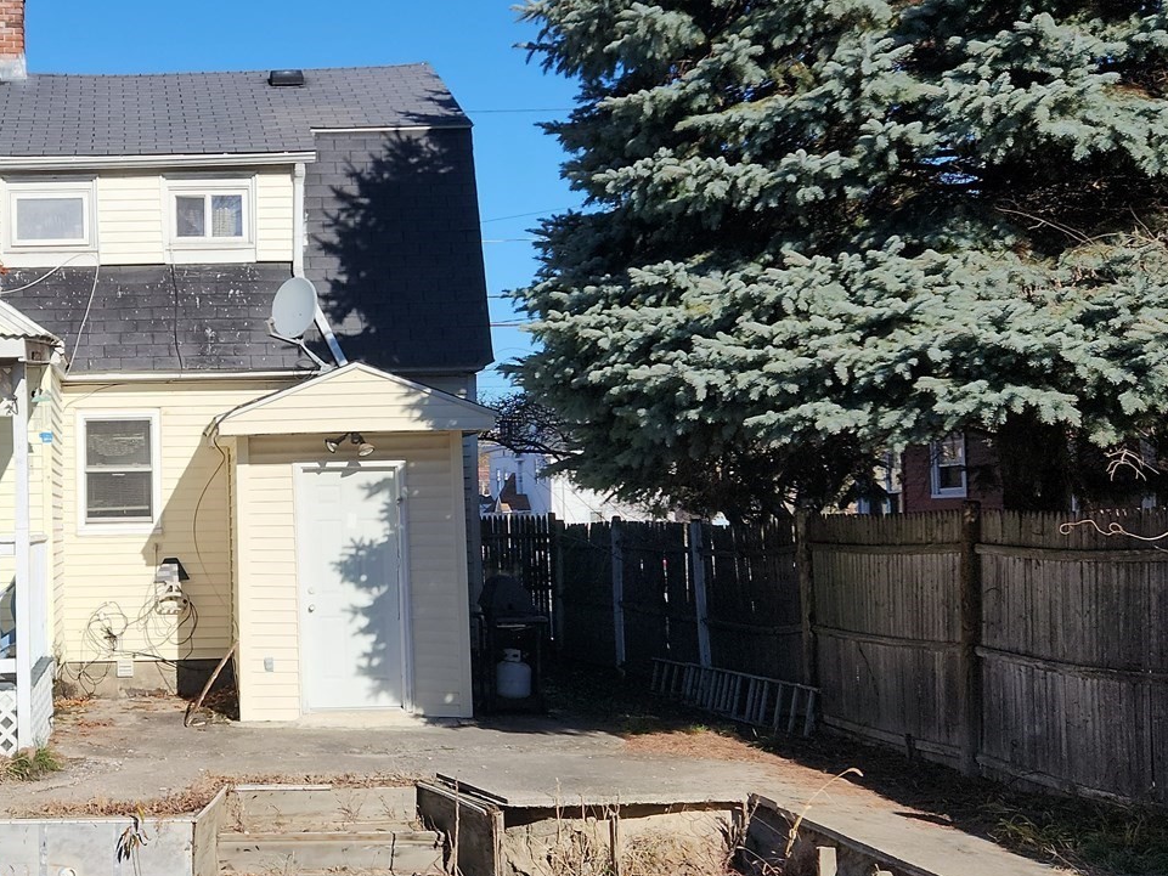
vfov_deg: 29.7
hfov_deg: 37.1
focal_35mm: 49
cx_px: 186
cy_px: 465
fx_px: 1654
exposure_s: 1/2423
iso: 20
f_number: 1.8
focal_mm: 5.4
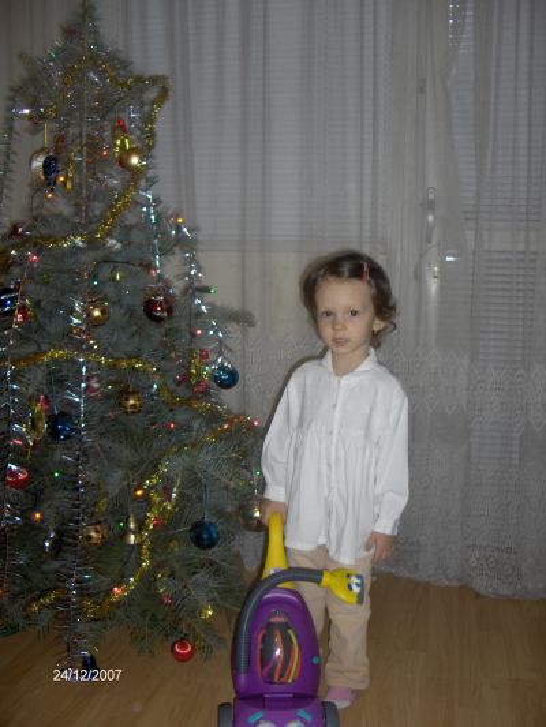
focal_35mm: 35
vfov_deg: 52.6
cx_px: 273
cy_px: 364
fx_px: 736
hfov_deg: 40.7
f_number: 2.6
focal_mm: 5.8
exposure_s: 1/60
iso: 100
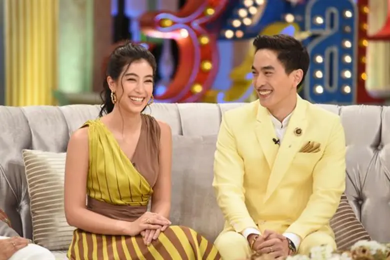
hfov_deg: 11.1
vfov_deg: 7.4
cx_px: 195
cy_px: 130
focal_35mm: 185
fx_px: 2004
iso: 1000
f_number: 4
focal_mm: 185
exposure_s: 1/320
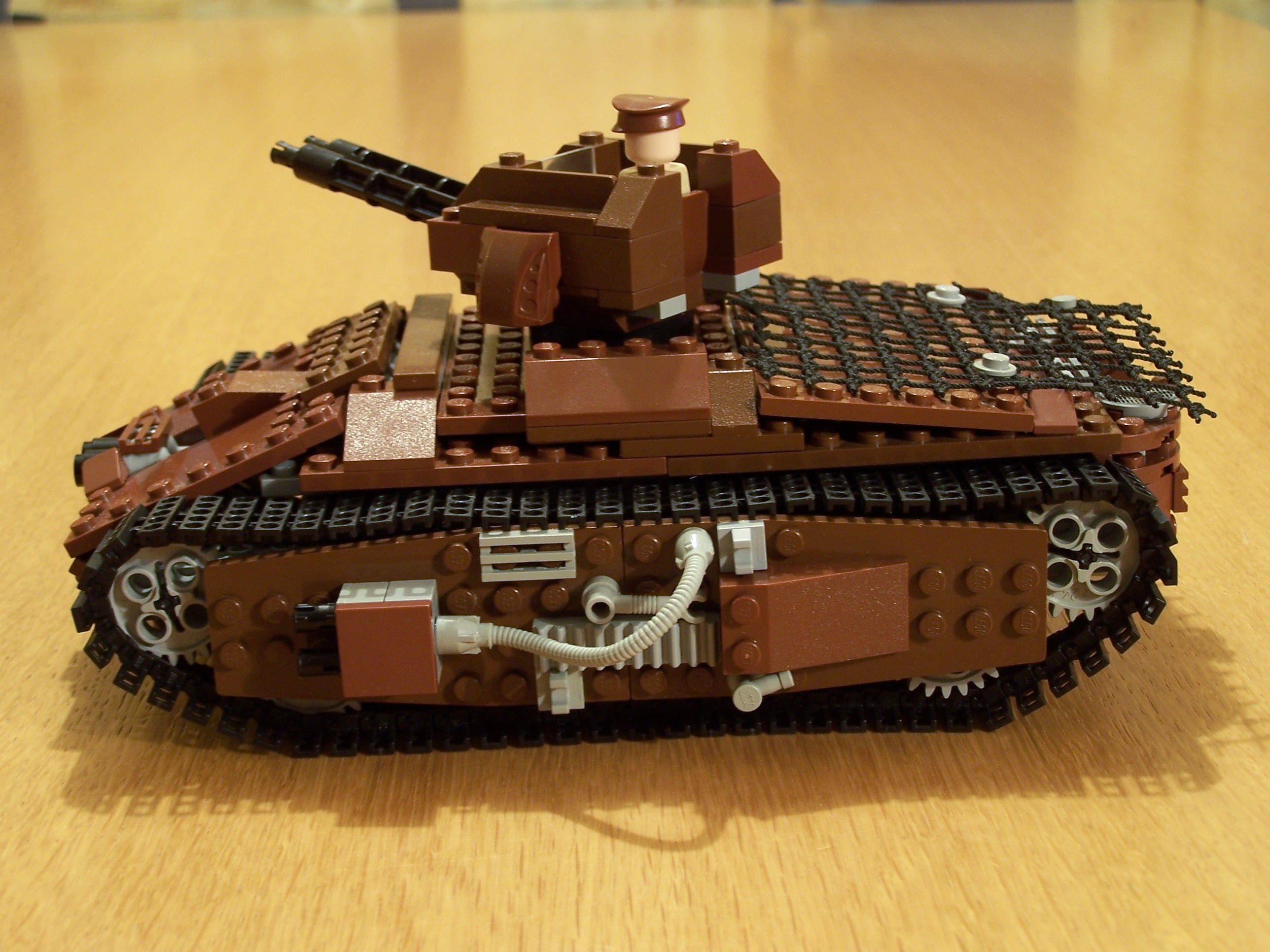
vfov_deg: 22.9
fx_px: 2348
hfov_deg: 30.3
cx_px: 635
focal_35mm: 64
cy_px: 476
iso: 80
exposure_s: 1/2
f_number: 3.2
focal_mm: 10.7
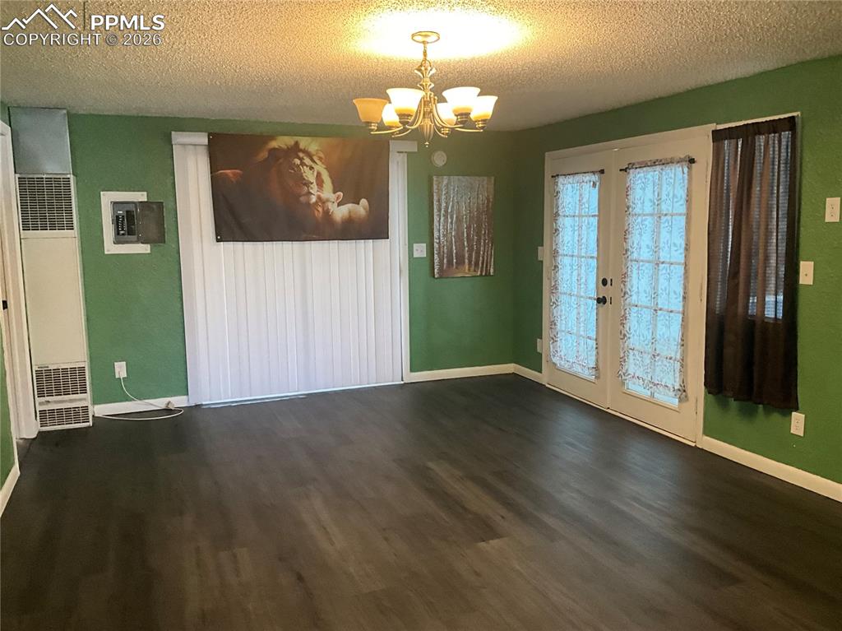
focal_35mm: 29
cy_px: 316
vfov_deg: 48.2
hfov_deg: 61.7
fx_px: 705
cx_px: 421
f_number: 1.8
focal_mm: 3
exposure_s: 1/60
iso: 160
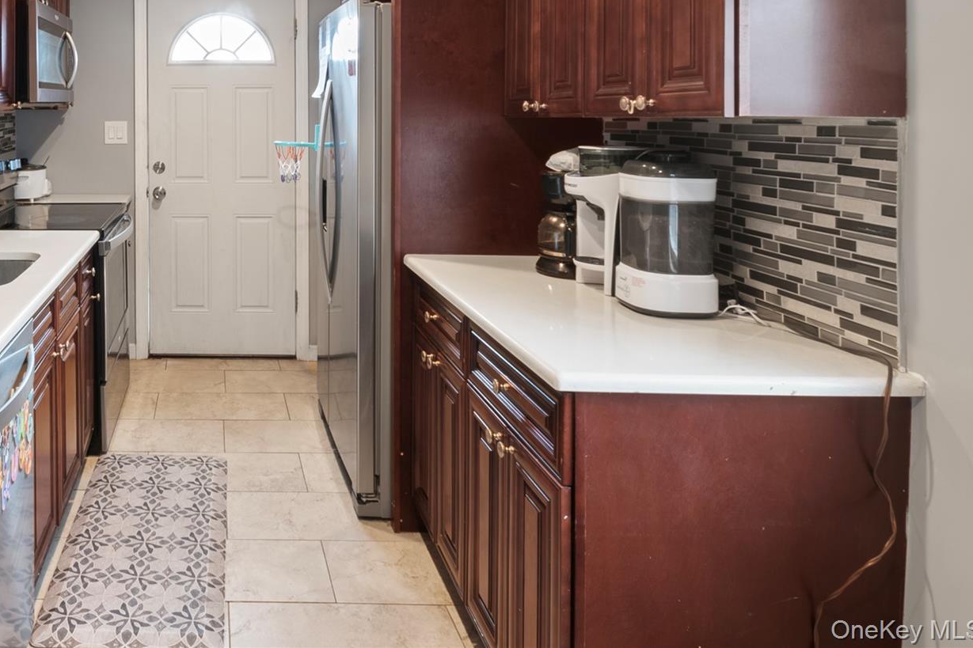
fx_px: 676
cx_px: 181
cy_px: 109
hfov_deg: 64.5
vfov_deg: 47.8
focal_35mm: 25
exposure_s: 5
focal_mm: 10
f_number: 11
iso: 100
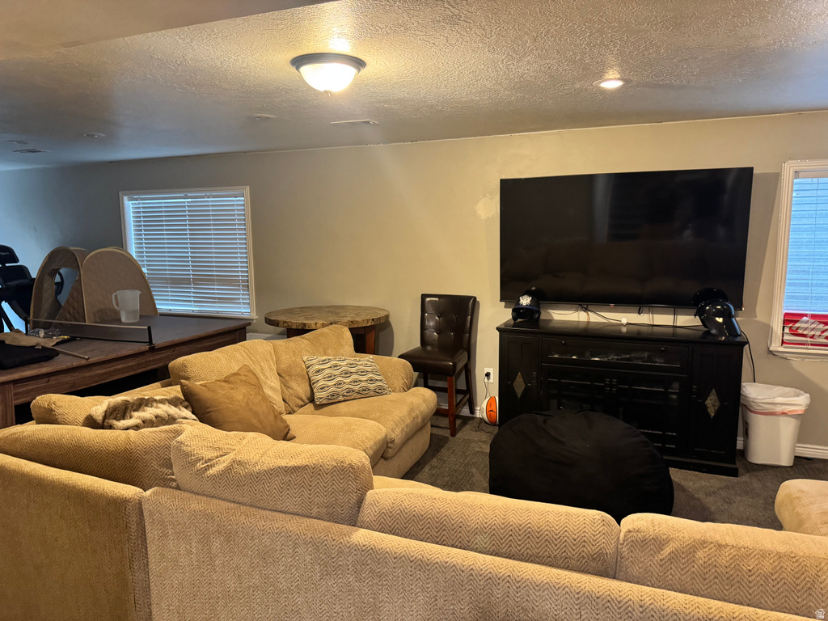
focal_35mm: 24
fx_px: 574
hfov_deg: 71.6
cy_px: 310
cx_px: 414
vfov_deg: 56.8
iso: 800
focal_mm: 6.76
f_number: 1.78
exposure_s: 1/40
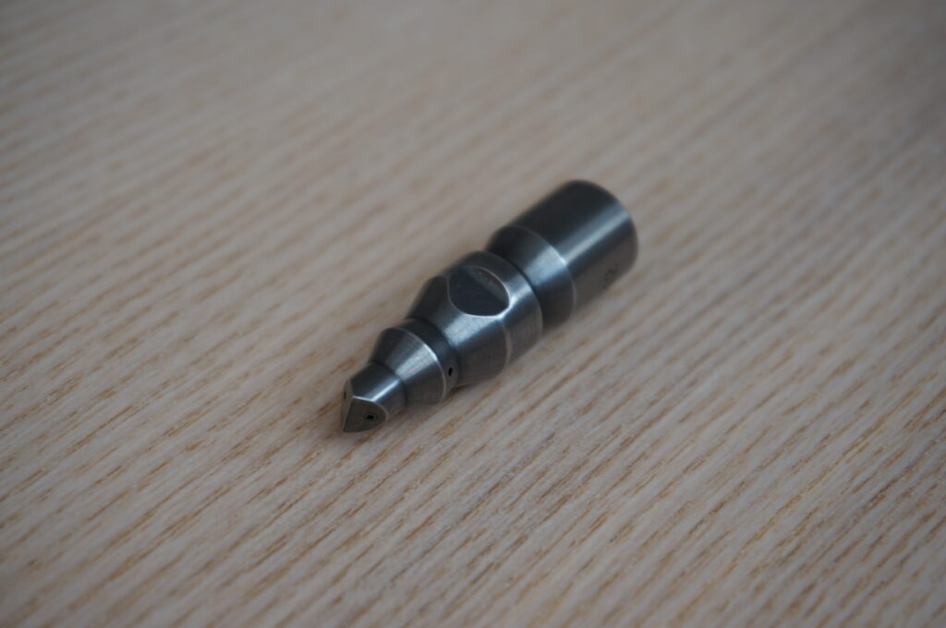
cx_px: 473
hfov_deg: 29.3
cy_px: 314
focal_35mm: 69
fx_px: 1811
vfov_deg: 19.7
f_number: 5.6
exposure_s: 1/80
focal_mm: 46
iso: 100
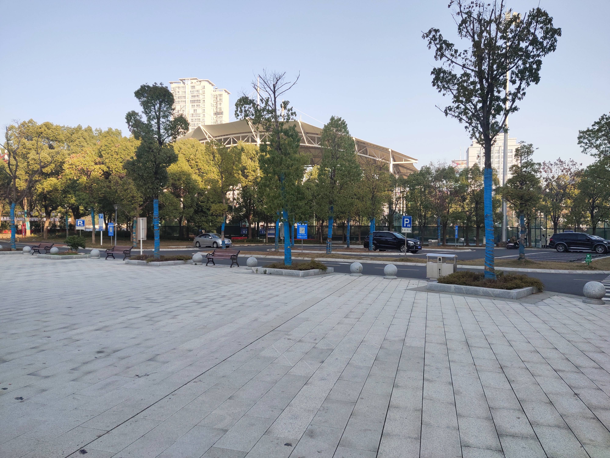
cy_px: 229
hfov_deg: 51.4
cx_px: 305
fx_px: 634
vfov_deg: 39.7
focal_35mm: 36
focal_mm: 4.74
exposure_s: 1/453
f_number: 1.79
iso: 50
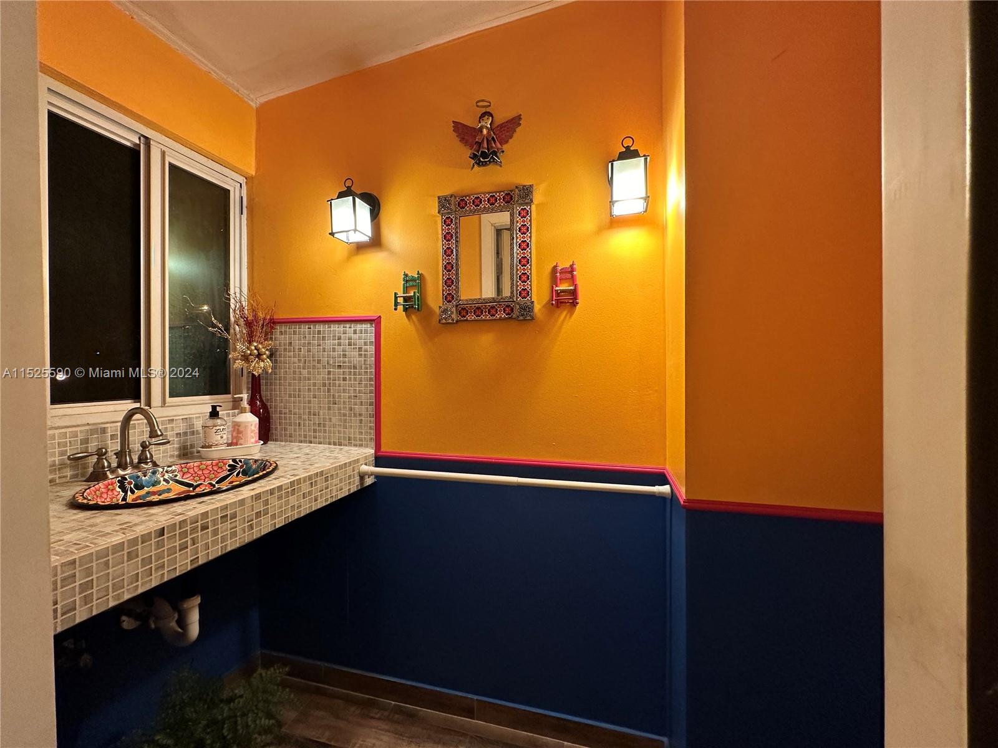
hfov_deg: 102.1
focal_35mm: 14
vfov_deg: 85.7
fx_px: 404
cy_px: 374
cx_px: 499
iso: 160
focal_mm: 2.22
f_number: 2.2
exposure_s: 1/120
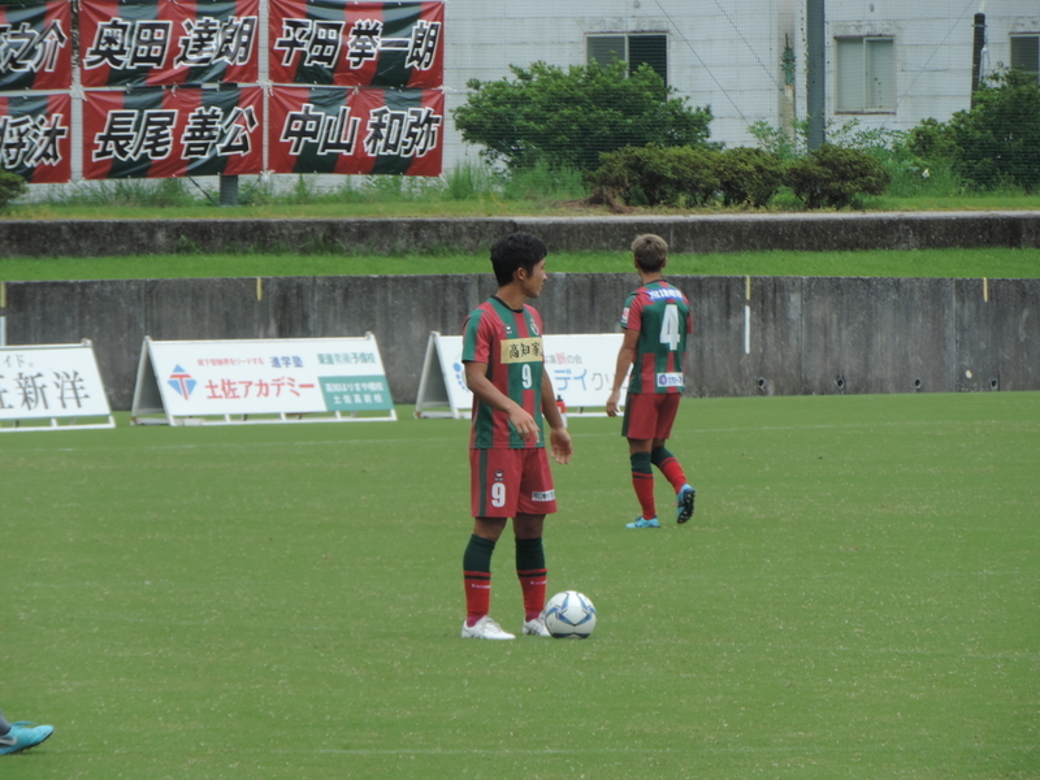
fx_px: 13069
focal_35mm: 435
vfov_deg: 3.4
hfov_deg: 4.6
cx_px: 520
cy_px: 390
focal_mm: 77.5
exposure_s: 1/250
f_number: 4.9
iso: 80
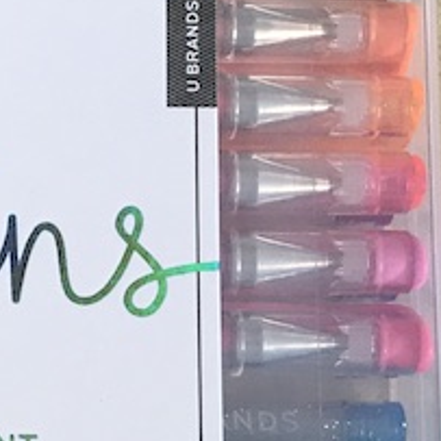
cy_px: 247
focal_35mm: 125
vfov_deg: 14.0
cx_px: -55
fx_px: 1802
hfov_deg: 13.6
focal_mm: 3.99
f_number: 1.8
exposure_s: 1/30
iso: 25
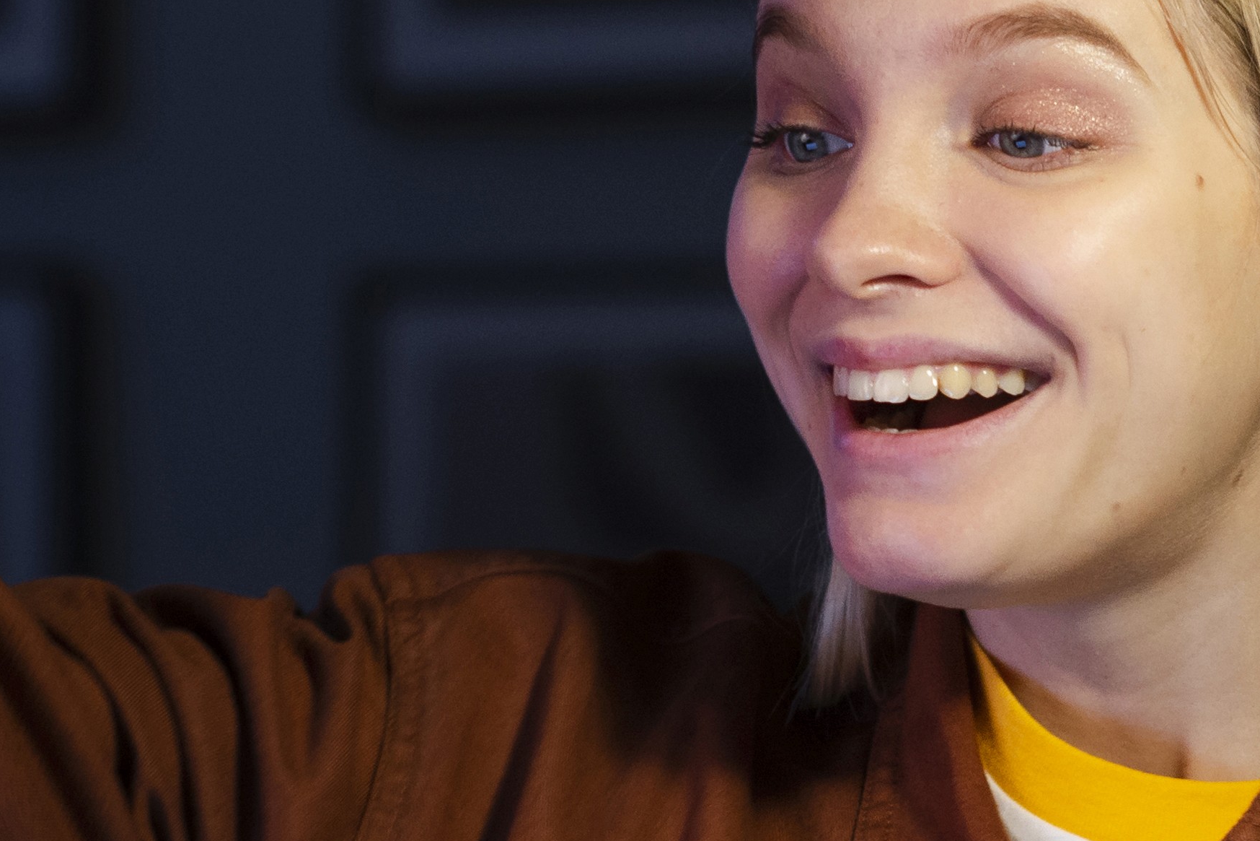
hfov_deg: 10.0
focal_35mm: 205
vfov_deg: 6.7
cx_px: 873
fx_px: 7175
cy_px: 739
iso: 400
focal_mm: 50
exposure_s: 1/160
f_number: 2.5
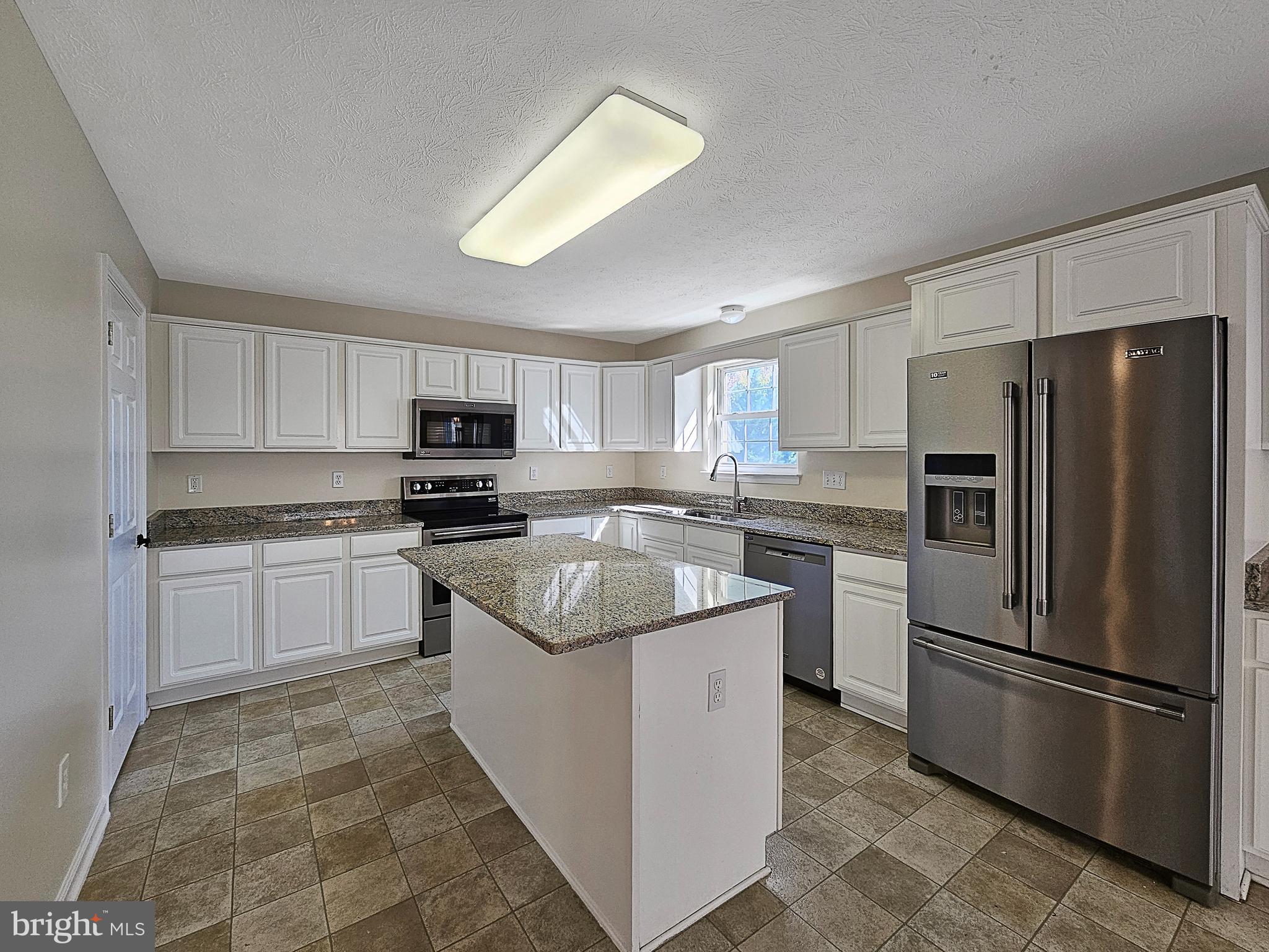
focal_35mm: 13
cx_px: 634
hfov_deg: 106.2
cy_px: 476
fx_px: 477
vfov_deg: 89.9
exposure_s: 1/60
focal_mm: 2.2
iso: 50
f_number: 2.2
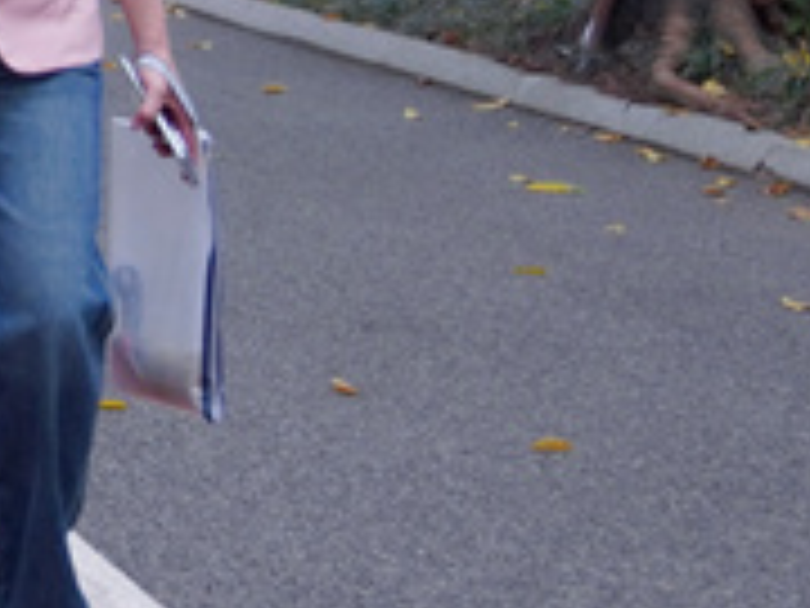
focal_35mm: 172
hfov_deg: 10.9
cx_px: -508
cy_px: -270
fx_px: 4025
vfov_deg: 8.5
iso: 800
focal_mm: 31
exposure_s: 1/320
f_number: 3.2
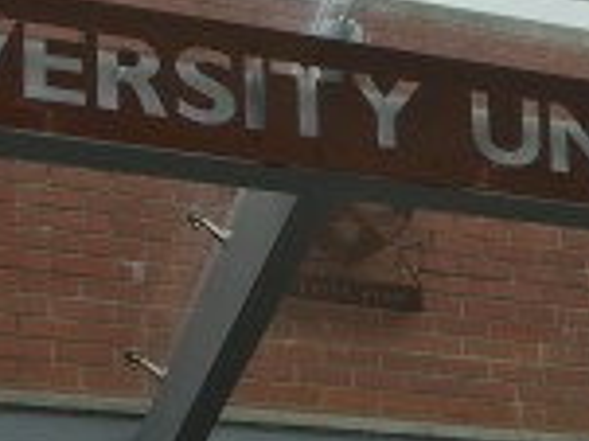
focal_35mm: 115
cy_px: 640
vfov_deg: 12.3
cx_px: 499
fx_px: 1955
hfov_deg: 17.0
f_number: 2.2
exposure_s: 1/509
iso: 25
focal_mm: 4.15
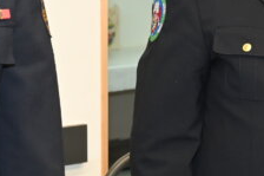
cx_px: 70
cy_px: 69
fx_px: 1070
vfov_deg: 9.4
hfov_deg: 14.0
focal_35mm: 146
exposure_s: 1/60
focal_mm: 32
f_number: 4.8
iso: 1800
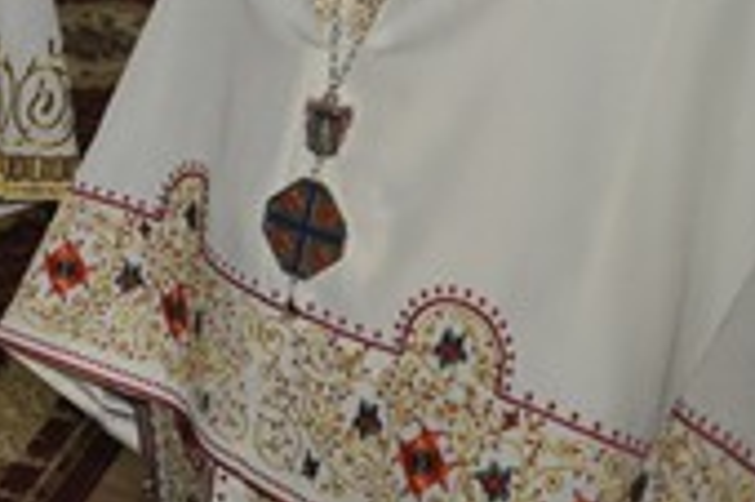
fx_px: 2491
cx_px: -466
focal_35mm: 119
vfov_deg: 10.7
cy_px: -438
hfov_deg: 15.5
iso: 800
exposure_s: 1/60
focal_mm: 21
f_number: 3.8
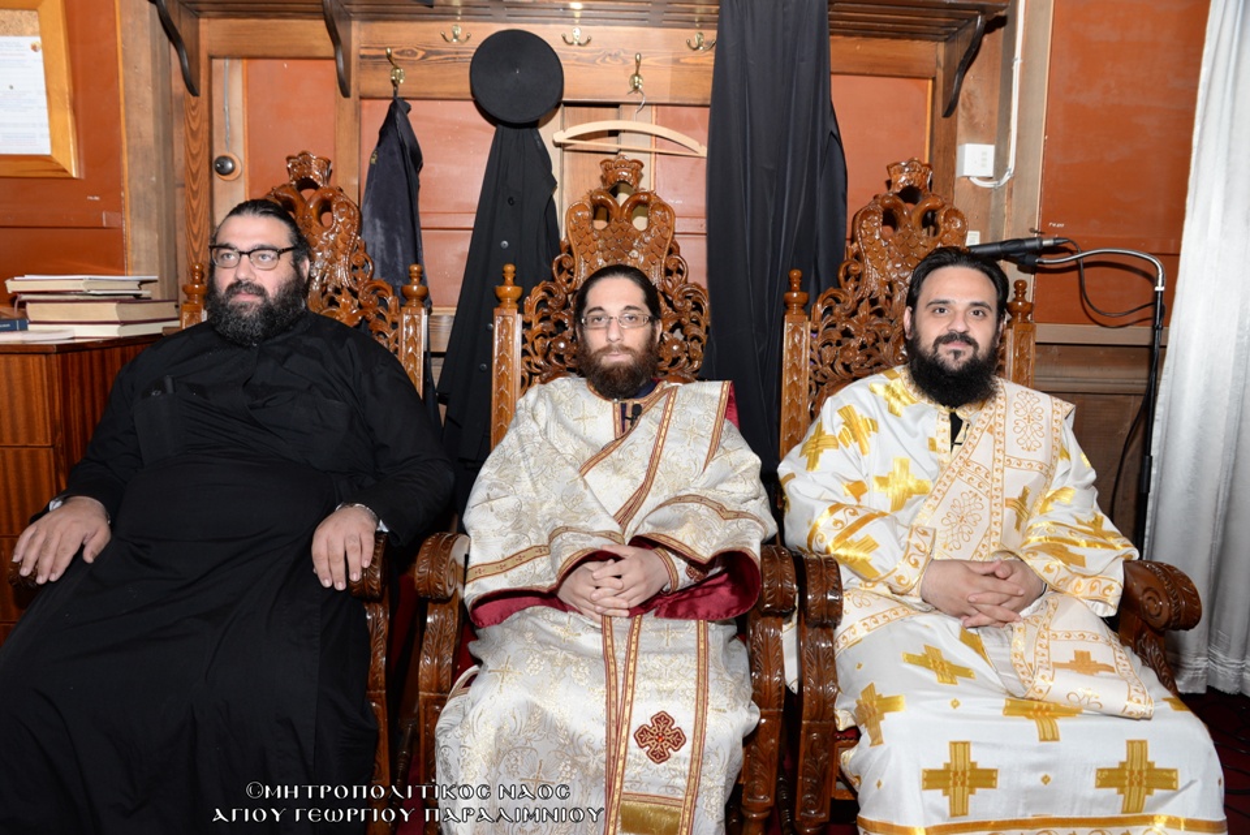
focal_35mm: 24
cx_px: 625
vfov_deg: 53.2
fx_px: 834
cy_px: 418
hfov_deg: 73.7
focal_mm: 24
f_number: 6.3
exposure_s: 1/80
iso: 400
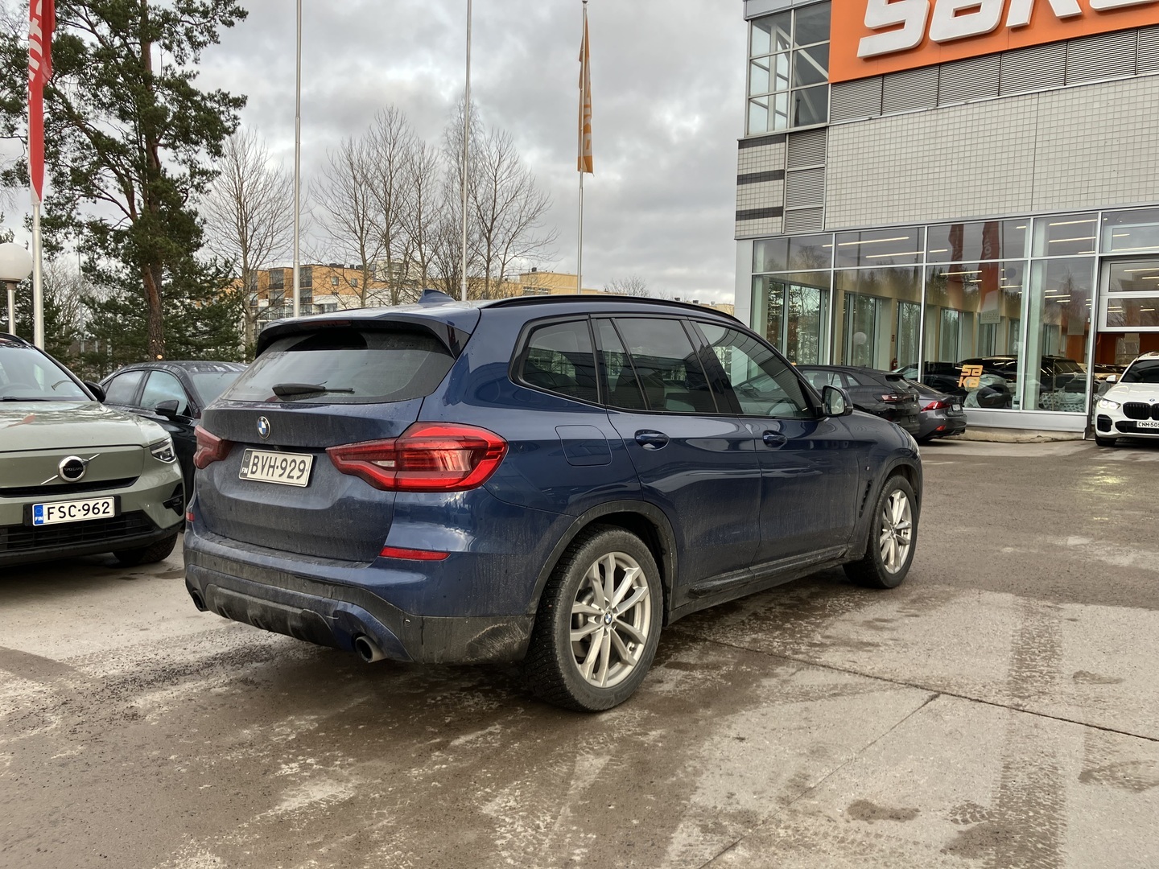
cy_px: 434
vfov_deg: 49.7
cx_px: 580
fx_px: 937
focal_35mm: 28
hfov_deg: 63.4
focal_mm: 3.99
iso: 25
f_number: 1.8
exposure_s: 1/122
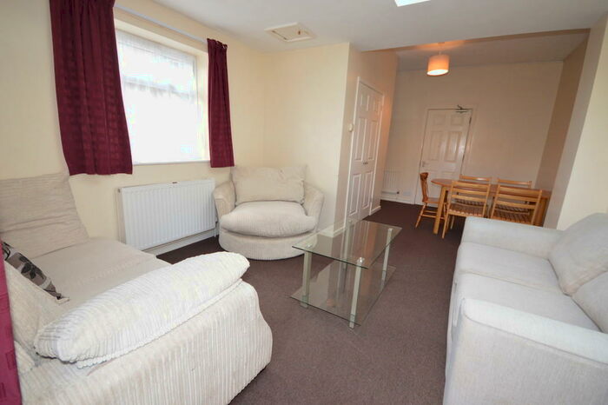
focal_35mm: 15
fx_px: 253
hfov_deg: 100.4
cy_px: 202
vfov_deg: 77.3
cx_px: 304
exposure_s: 1/80
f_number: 4.5
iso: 400
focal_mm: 10
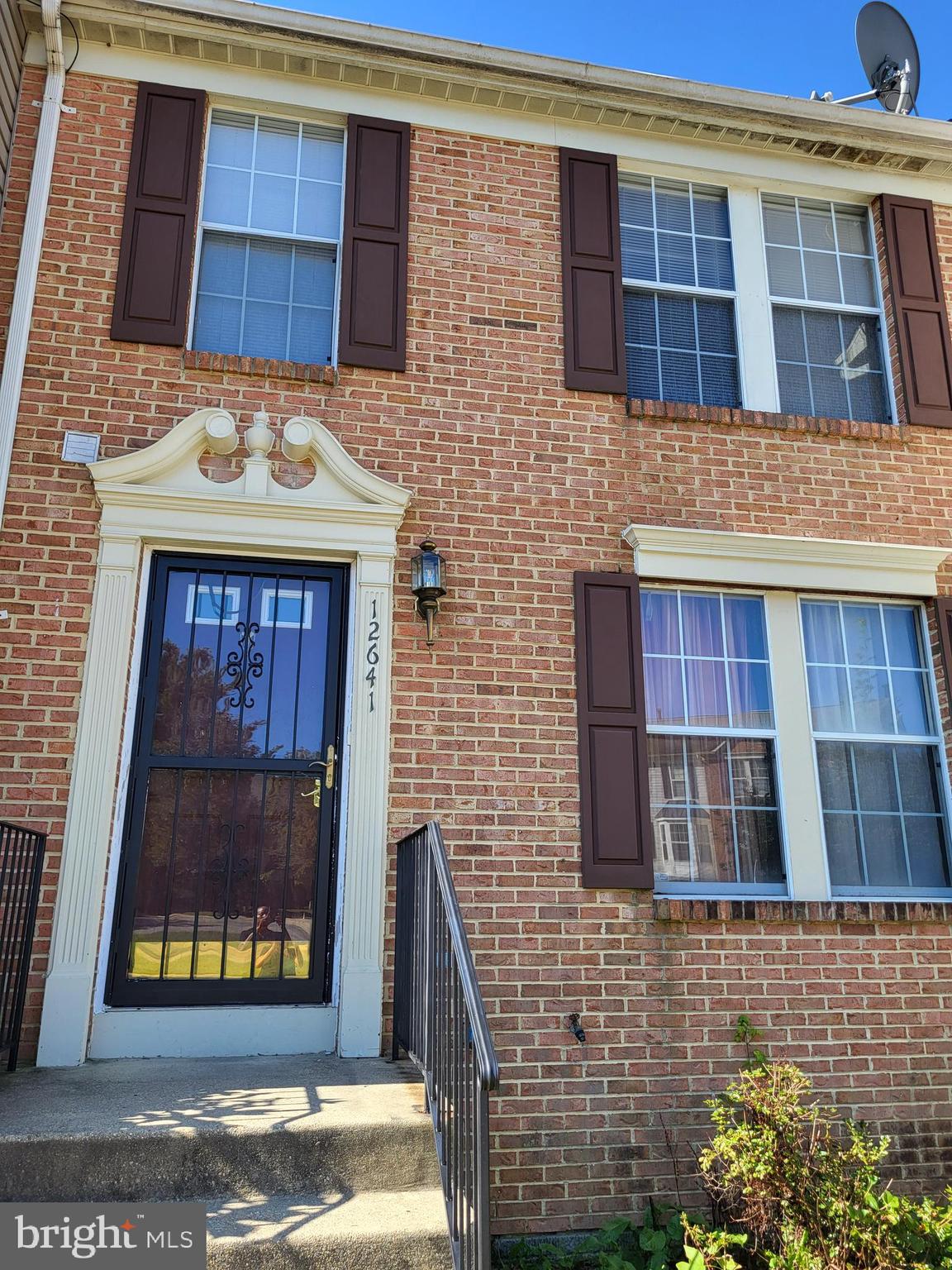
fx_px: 953
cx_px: 476
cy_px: 635
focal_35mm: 26
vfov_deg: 67.3
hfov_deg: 53.1
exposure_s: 1/579
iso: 40
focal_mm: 5.4
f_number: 1.8
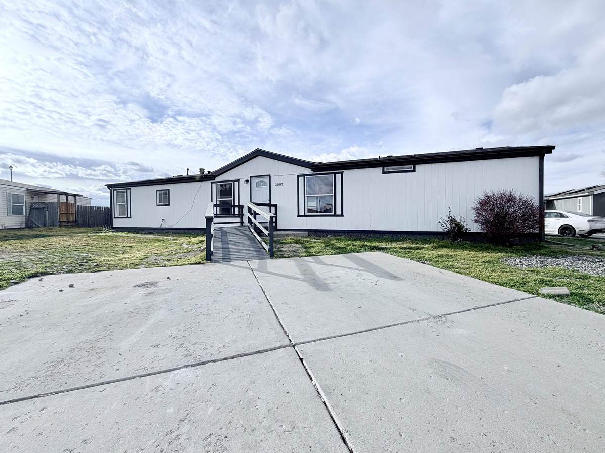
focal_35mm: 15
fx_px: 262
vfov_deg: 81.7
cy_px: 223
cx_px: 323
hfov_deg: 98.0
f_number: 2.2
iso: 32
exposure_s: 1/1068
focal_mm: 2.22
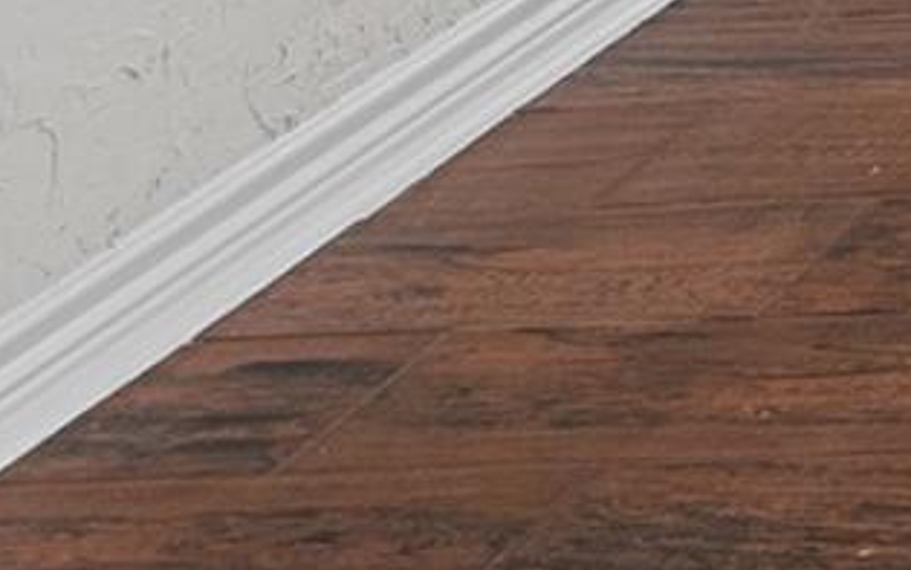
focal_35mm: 106
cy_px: -1225
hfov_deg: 12.3
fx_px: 2632
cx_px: 2516
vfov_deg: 9.3
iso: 500
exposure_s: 1/5
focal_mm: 16
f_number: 8
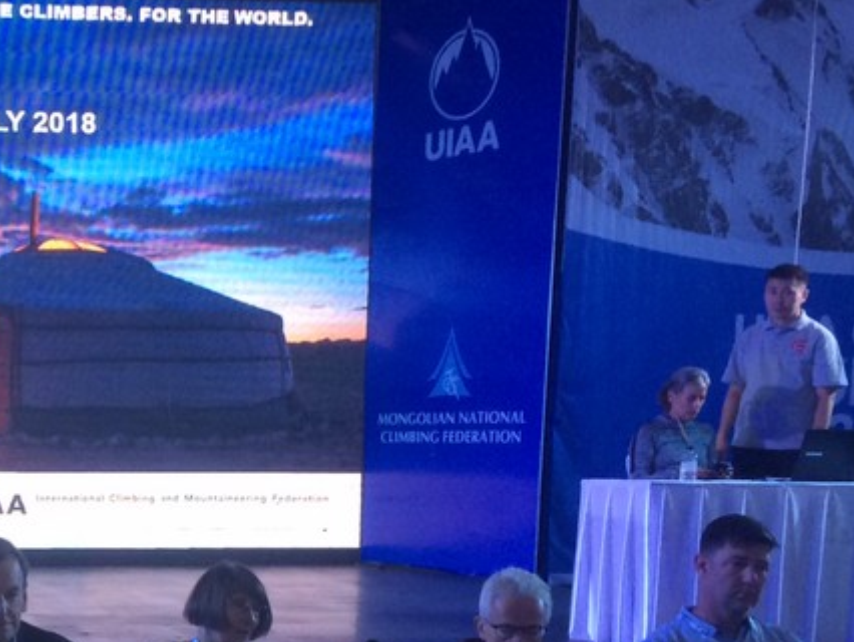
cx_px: -80
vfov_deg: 21.0
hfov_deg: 26.4
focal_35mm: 68
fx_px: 1679
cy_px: 620
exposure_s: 1/33
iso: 50
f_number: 2.2
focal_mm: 4.15
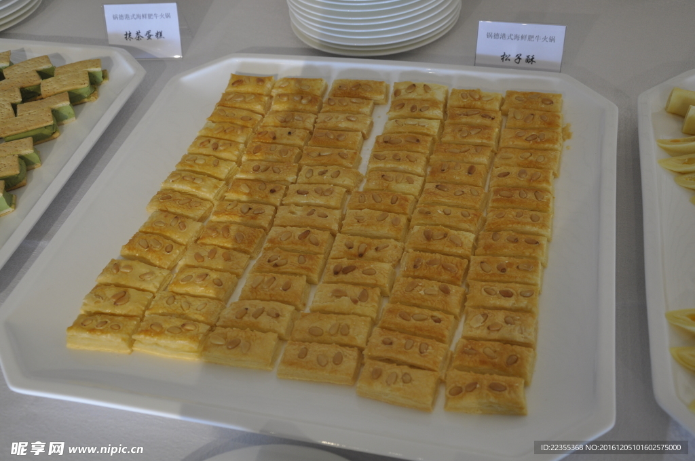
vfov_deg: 31.8
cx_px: 348
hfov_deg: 46.5
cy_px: 230
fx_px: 810
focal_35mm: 42
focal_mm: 28
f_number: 5.6
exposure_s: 1/30
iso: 400
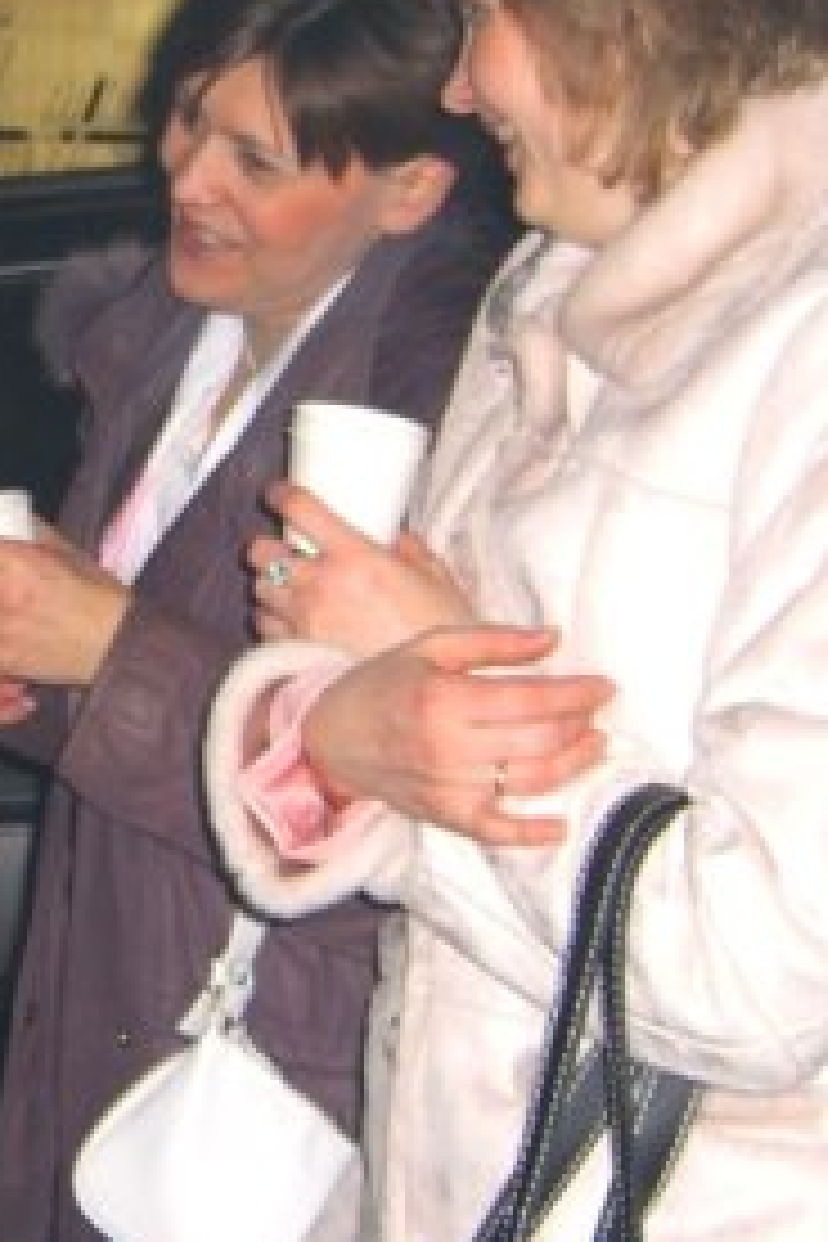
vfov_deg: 23.6
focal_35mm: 86
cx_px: -122
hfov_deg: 15.4
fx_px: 2967
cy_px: 446
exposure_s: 1/60
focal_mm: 7.9
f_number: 2.8
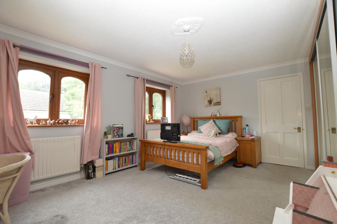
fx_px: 140
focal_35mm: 15
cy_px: 112
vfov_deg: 77.2
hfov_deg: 100.4
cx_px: 168
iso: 400
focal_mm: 10
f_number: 5.6
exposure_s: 1/60
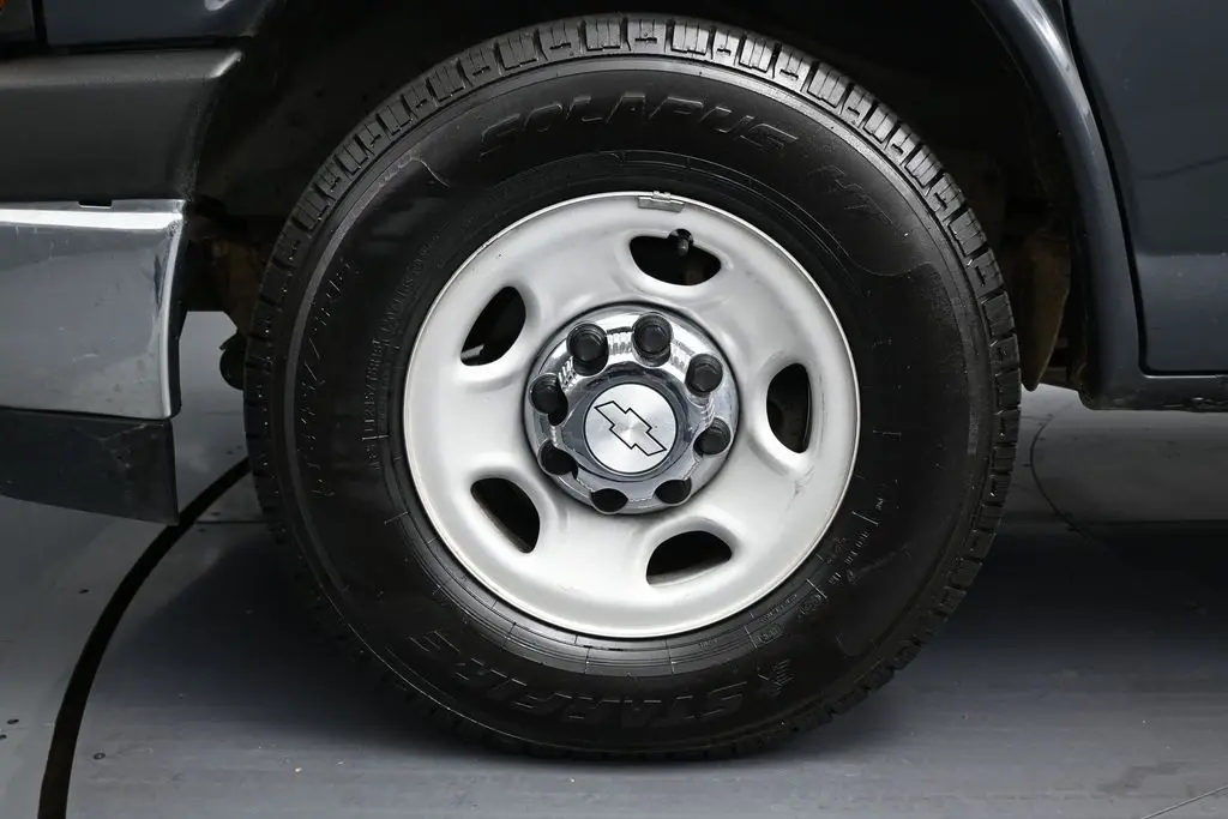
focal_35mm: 39
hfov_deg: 49.5
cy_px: 410
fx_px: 1330
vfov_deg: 34.2
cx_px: 614
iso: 800
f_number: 4.5
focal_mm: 26
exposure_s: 1/125
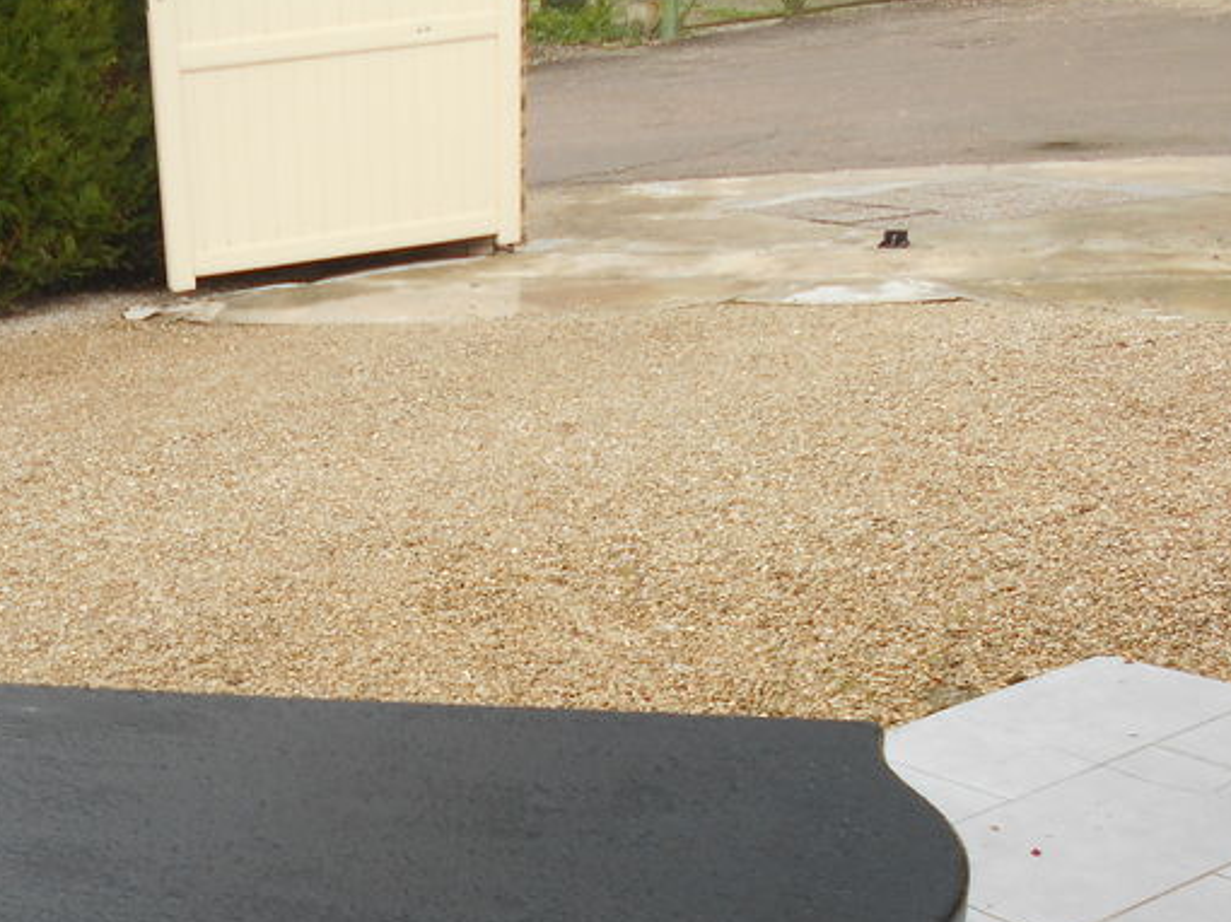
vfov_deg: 27.4
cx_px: 186
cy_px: 854
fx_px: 1813
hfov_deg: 35.8
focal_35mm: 51
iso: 80
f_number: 3.2
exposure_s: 1/125
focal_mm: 4.6
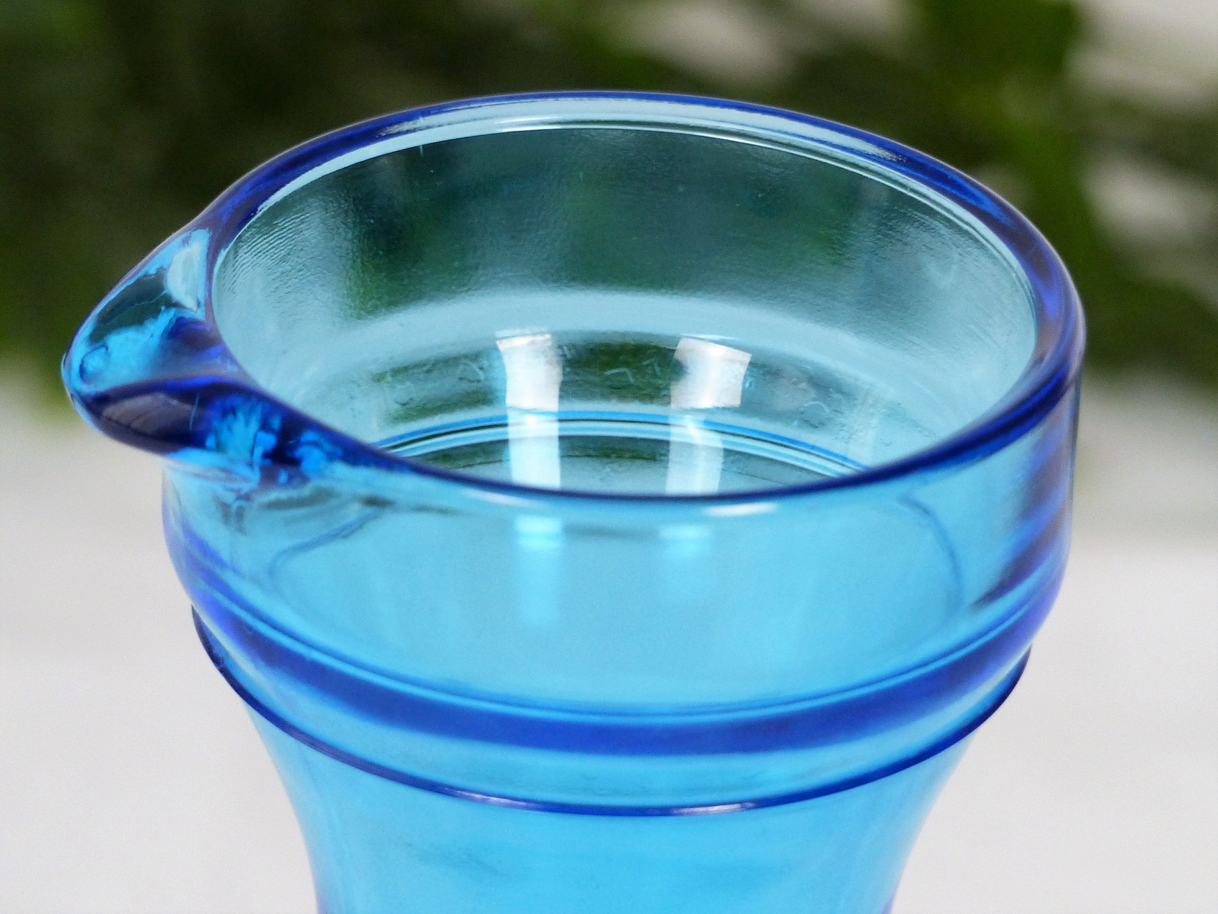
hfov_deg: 5.8
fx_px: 11963
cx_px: 609
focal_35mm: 340
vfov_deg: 4.4
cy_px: 457
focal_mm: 55.7
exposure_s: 1/80
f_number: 2.8
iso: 400
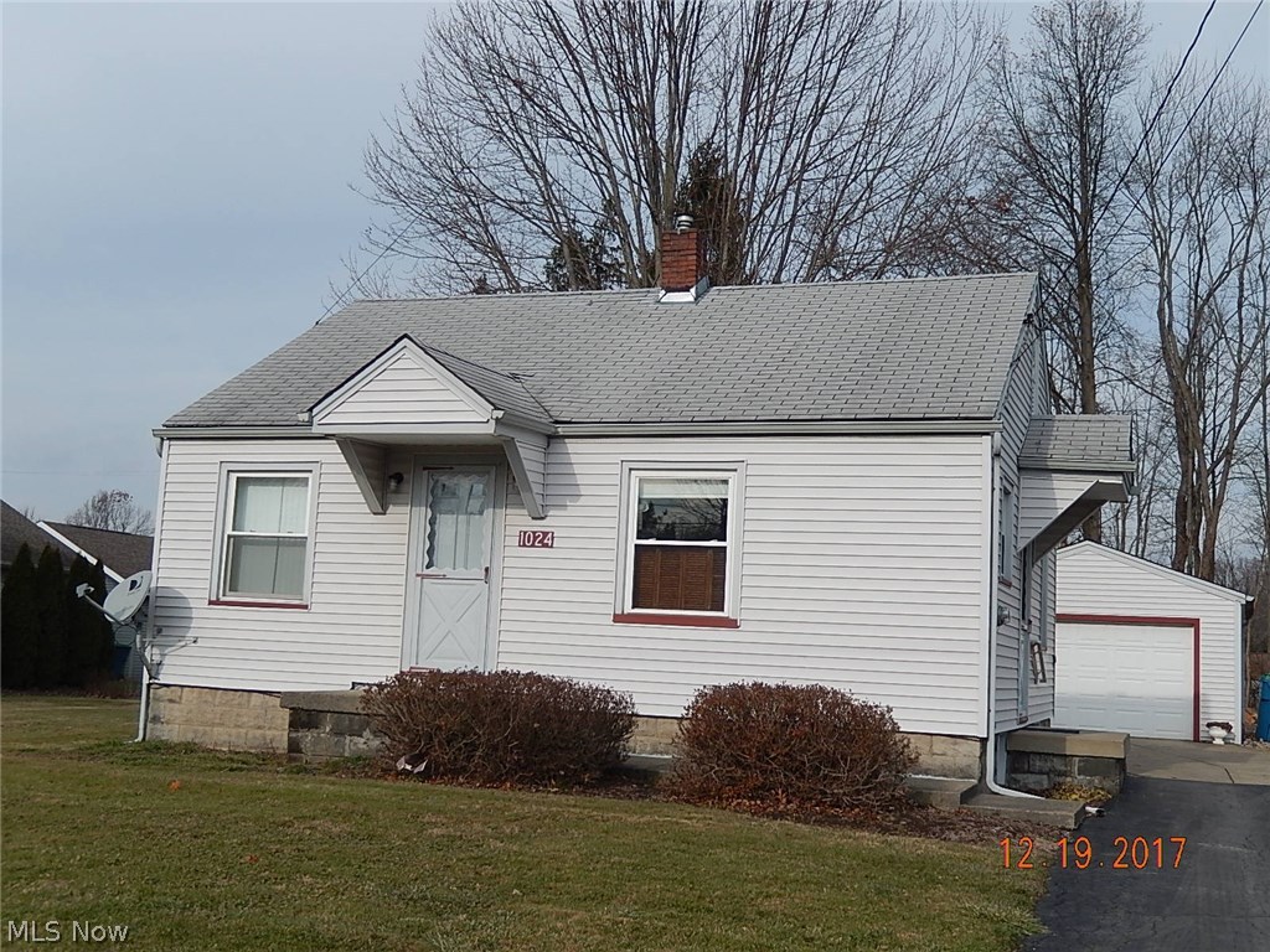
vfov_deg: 35.1
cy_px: 476
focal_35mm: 41
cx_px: 635
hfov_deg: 45.8
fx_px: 1504
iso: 125
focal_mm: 7.3
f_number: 4.2
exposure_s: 1/1000
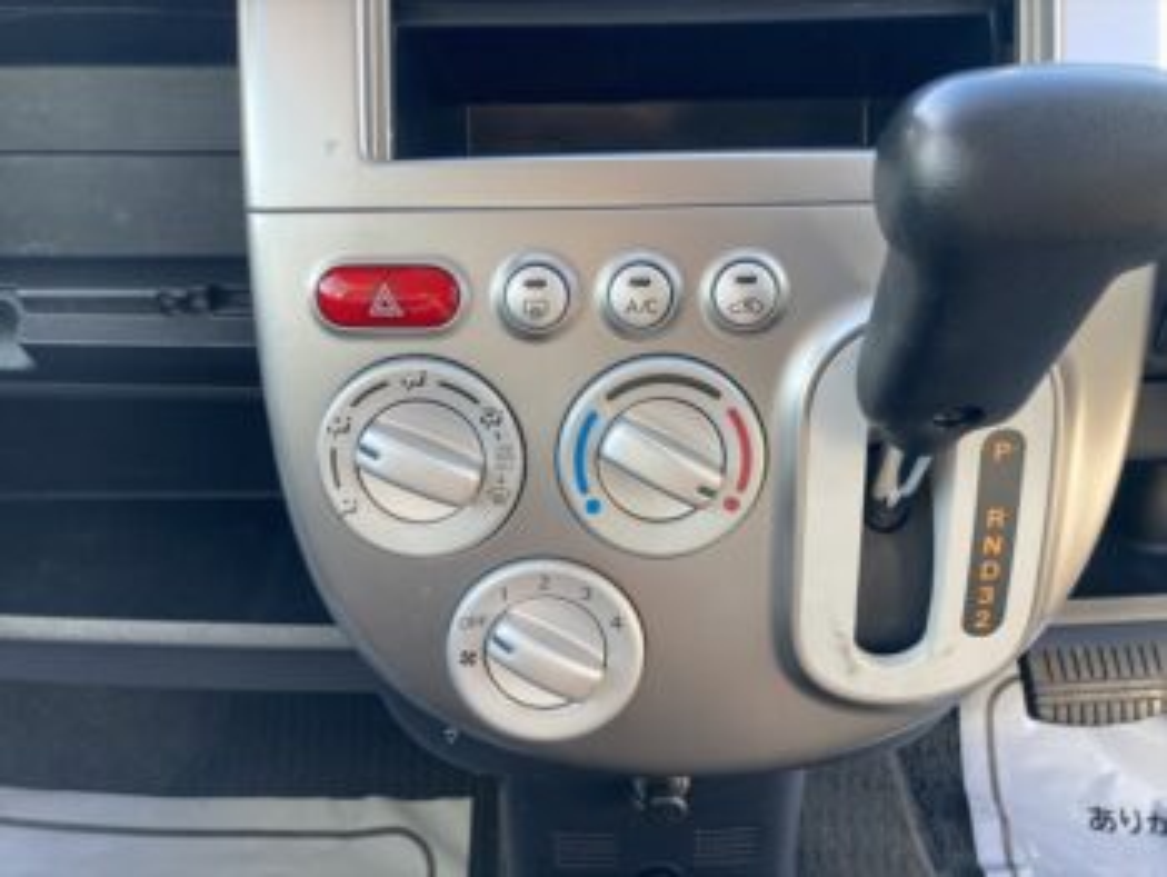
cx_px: 584
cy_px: 438
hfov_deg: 63.4
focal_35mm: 28
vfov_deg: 49.8
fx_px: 945
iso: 64
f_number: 1.8
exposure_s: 1/121
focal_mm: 3.99
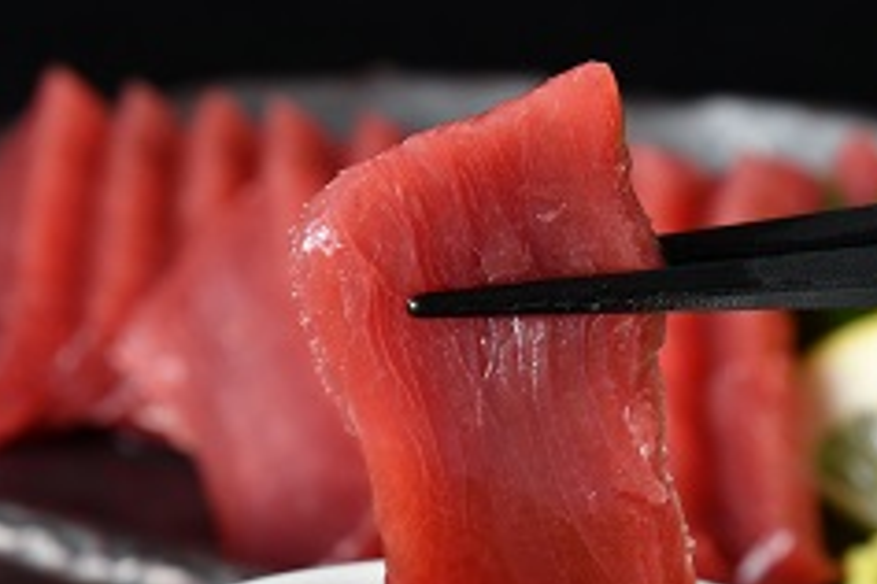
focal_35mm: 253
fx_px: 6163
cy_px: 582
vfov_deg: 5.4
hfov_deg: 8.1
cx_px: 496
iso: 320
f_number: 9
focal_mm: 80
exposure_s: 1/250
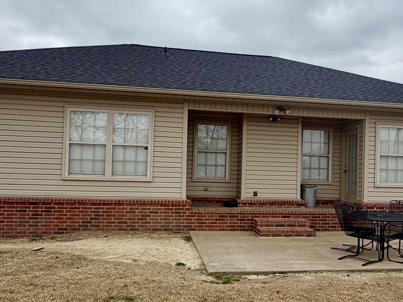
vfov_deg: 42.9
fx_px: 384
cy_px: 162
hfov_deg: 55.2
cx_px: 225
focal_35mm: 33
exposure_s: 1/664
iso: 40
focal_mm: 2.22
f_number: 2.2
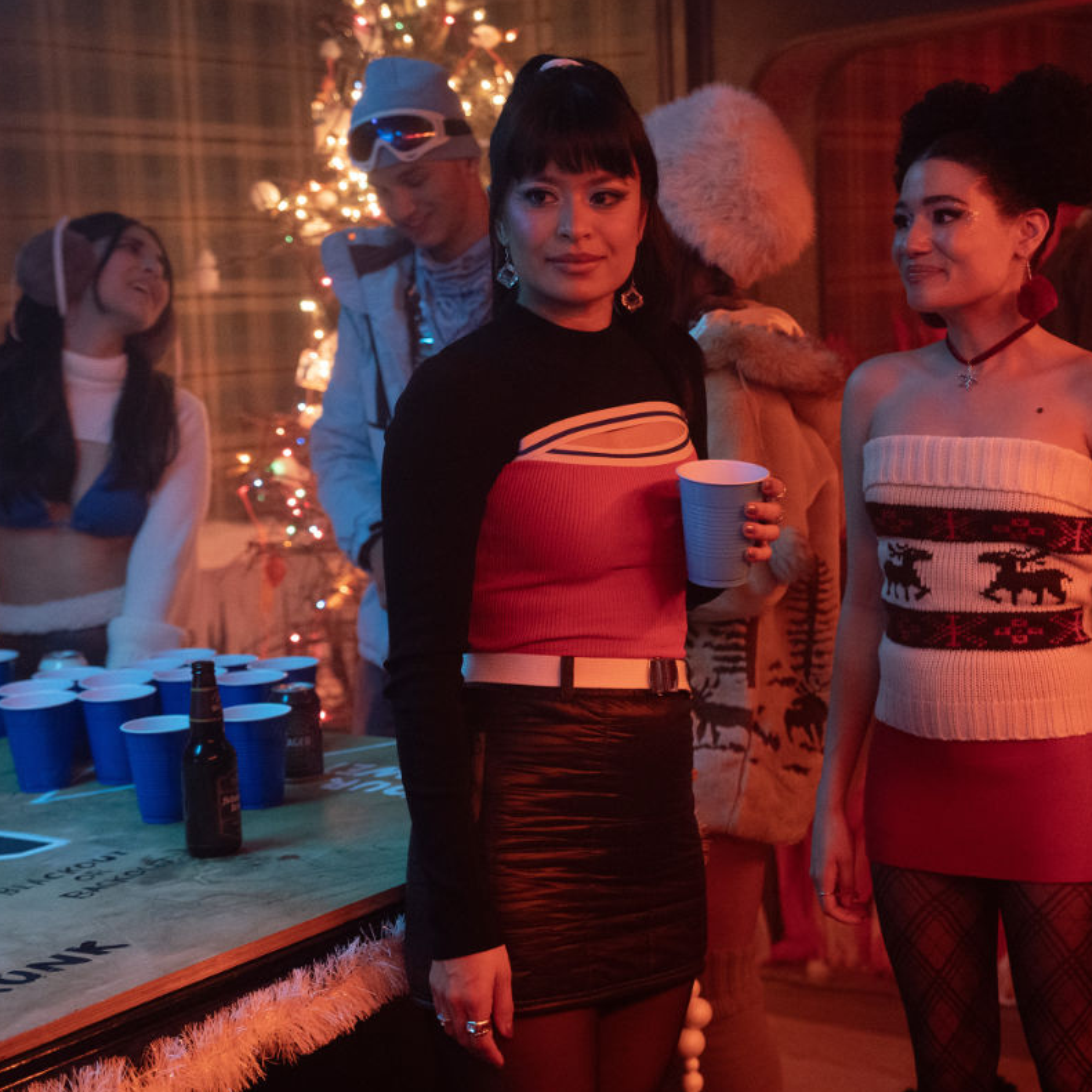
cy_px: 547
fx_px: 2391
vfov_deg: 25.7
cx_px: 722
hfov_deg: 25.6
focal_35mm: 67
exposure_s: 1/125
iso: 8000
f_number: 3.2
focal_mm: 52
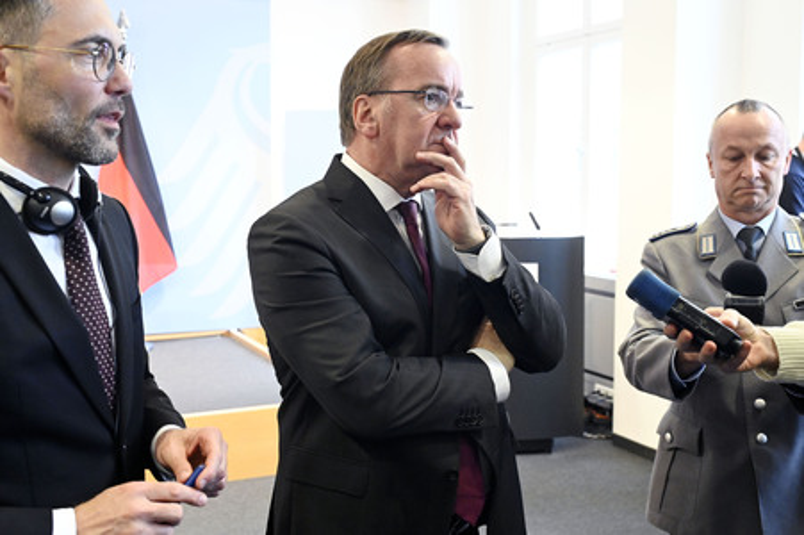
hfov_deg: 54.5
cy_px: 268
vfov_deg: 37.8
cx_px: 402
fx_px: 781
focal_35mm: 35
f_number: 5
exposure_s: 1/160
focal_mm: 35
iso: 6400
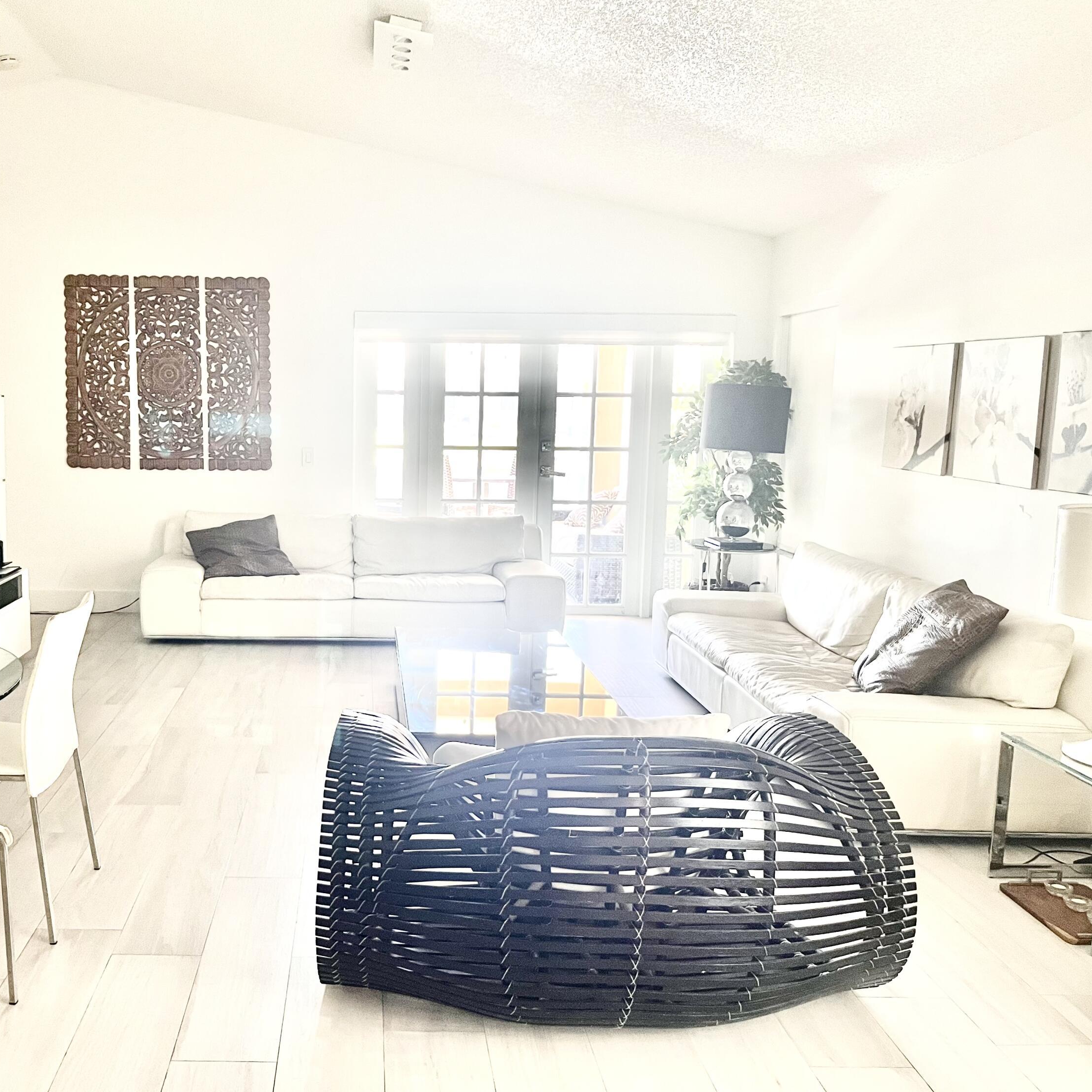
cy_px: 542
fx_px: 1106
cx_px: 368
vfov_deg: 52.5
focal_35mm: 31
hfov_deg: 51.6
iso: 250
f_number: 1.6
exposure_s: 1/60
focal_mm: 5.1
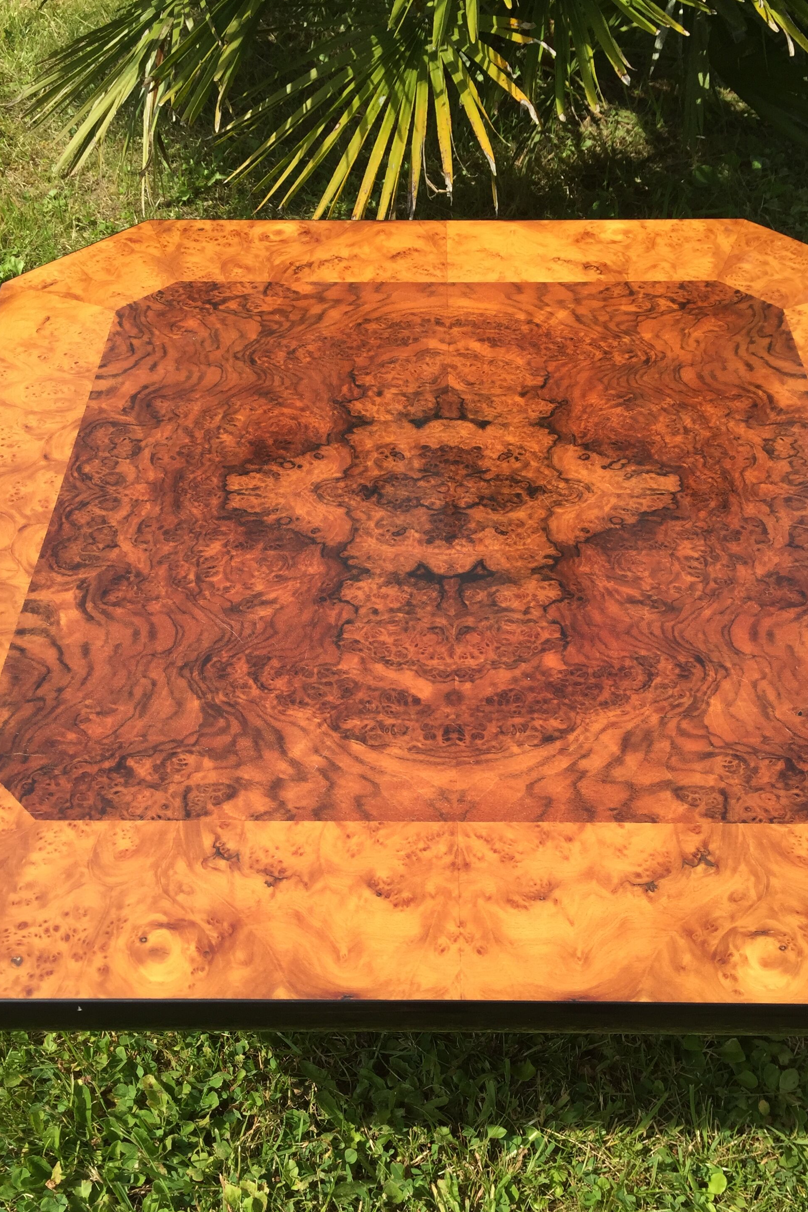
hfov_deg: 38.9
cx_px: 409
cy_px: 657
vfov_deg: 55.7
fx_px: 1145
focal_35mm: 34
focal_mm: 4.15
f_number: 2.2
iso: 32
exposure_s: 1/1130
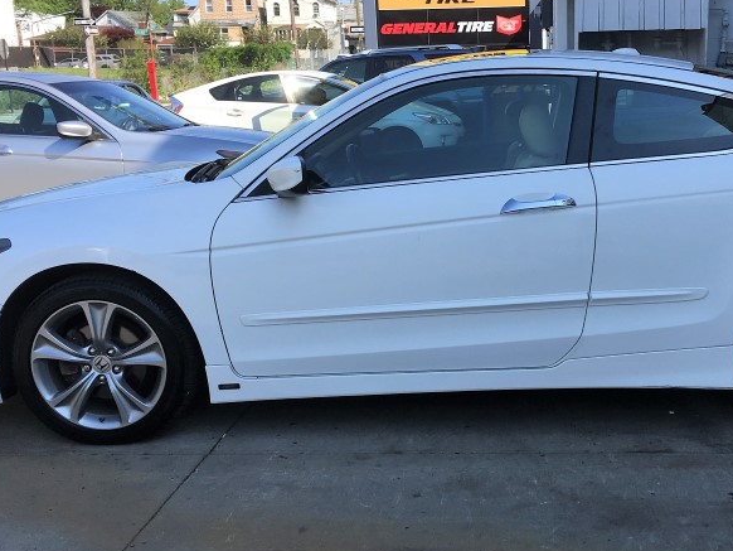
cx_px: 477
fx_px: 1080
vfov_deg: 28.6
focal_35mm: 51
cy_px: 286
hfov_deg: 37.2
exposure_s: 1/986
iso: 25
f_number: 2.2
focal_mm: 4.15
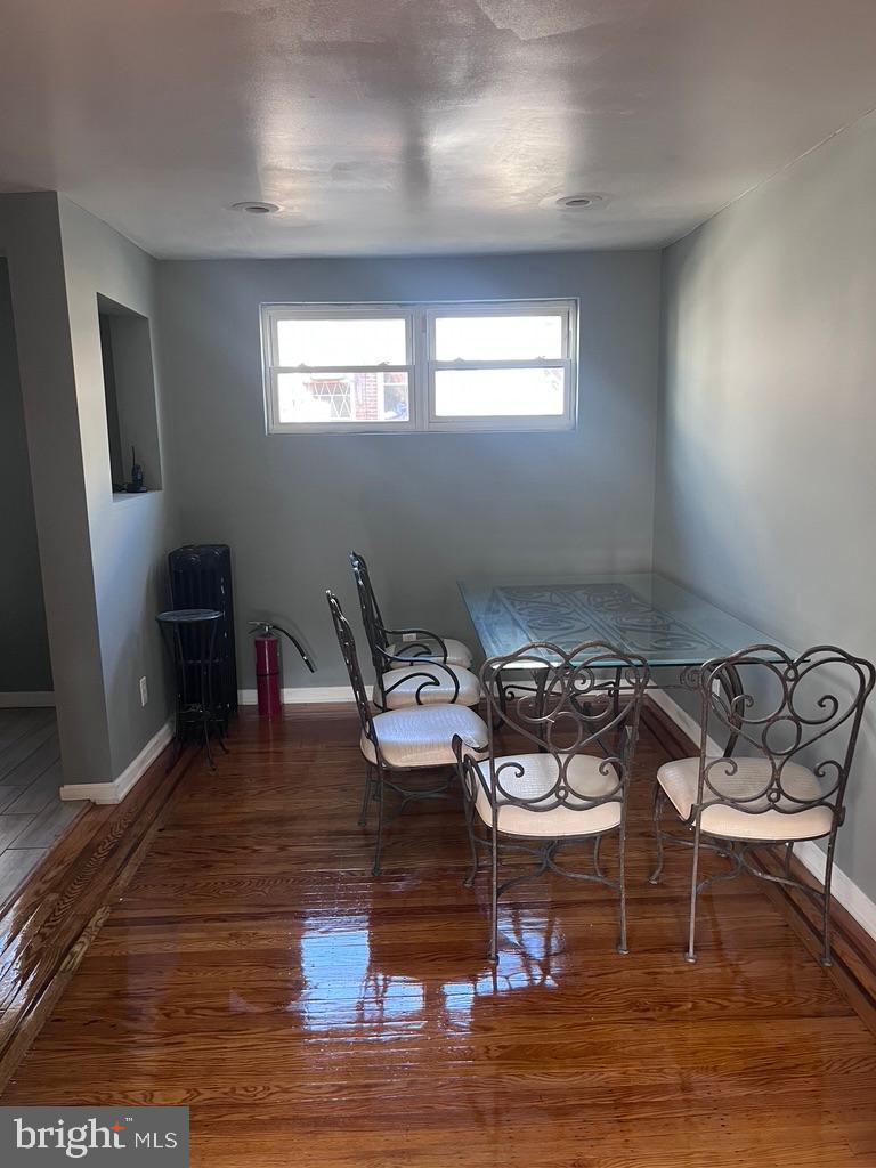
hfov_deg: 53.1
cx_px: 438
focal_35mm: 26
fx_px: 877
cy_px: 584
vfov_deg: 67.3
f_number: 1.6
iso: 125
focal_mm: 5.1
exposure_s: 1/67
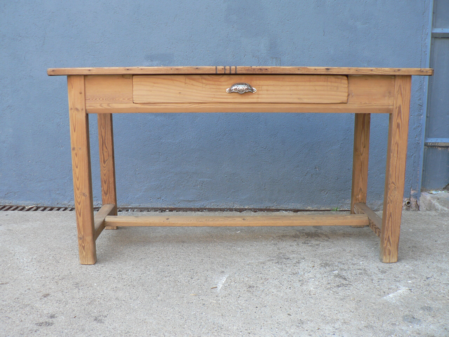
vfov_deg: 39.7
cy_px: 168
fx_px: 467
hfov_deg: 51.4
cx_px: 224
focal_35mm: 36
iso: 80
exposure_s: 1/80
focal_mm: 6
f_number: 2.8
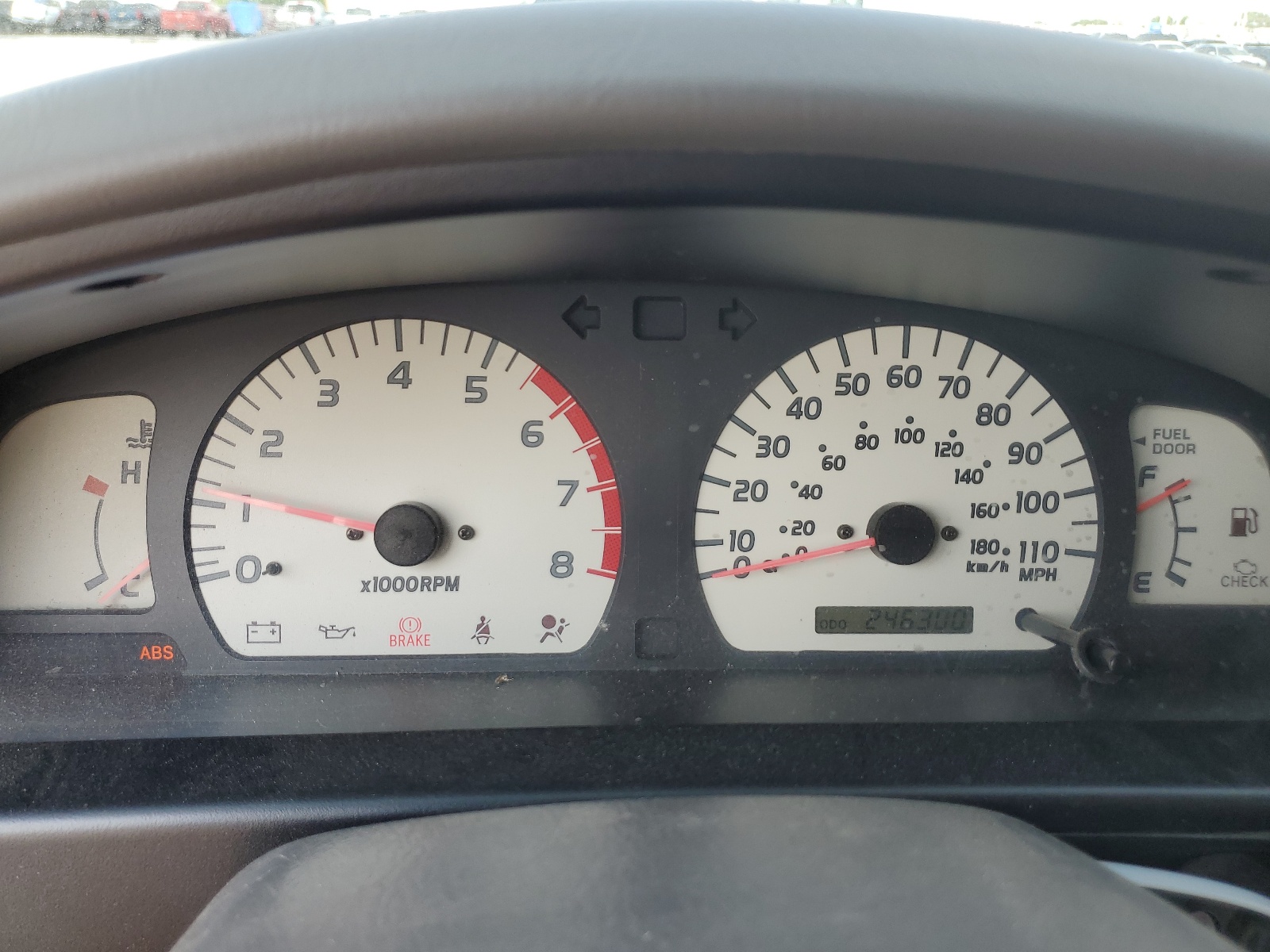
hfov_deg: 67.3
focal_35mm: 26
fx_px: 954
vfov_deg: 53.1
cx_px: 635
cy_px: 476
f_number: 1.5
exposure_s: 1/400
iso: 50
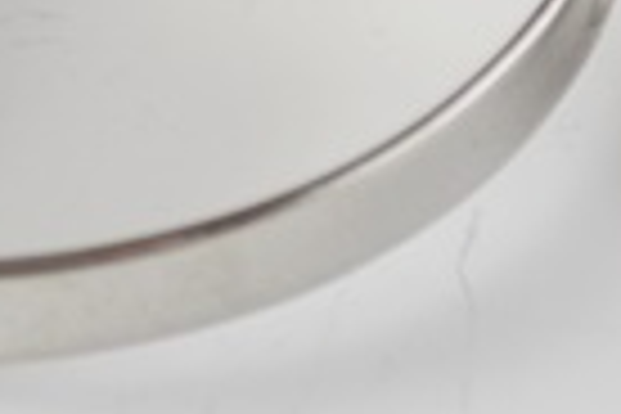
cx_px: -554
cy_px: -338
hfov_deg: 6.7
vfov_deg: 4.5
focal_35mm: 301
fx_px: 5192
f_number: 7.1
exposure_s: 1/200
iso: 200
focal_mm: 46
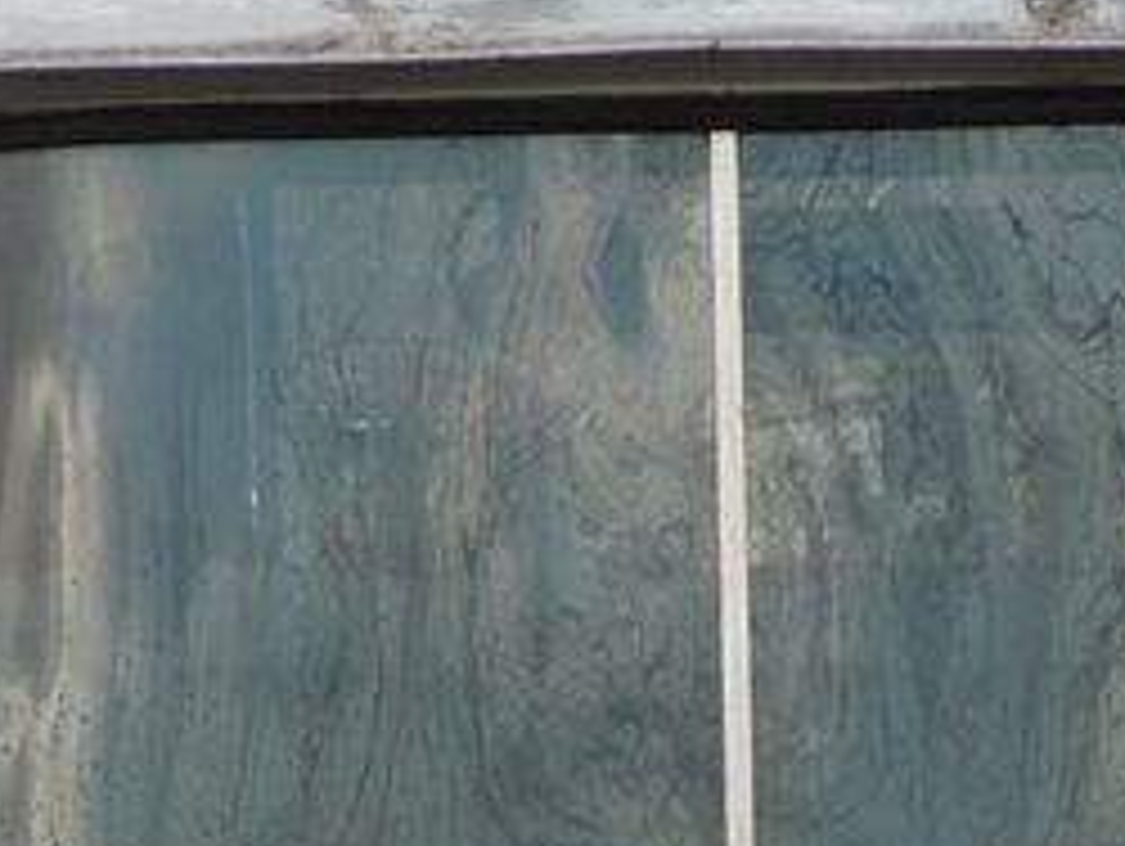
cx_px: 612
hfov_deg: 1.8
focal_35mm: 1119
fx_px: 36402
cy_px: 1251
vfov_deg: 1.3
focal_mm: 63
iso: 160
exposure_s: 1/250
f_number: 5.9
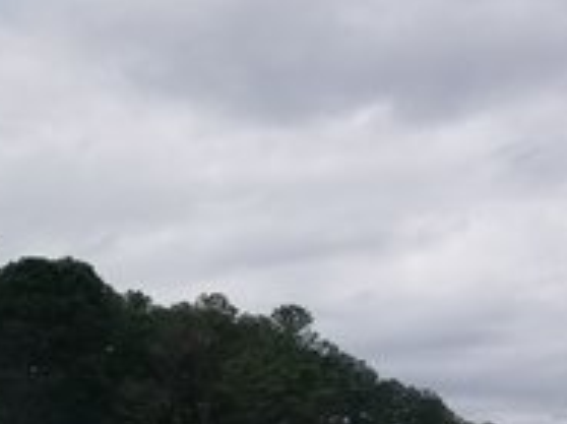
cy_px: 397
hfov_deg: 33.2
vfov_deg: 25.1
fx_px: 916
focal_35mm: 56
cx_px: 466
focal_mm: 4.25
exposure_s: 1/1128
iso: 50
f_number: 1.7
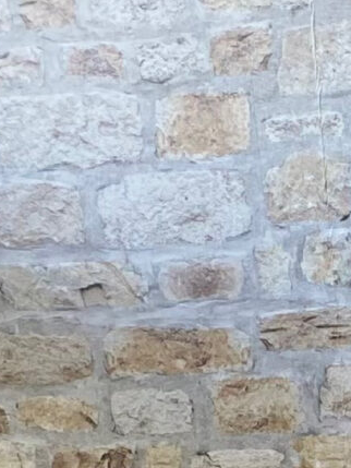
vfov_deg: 12.0
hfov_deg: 9.3
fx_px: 2095
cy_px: 756
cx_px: 525
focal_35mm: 155
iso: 100
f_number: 1.8
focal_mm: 4.25
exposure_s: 1/121
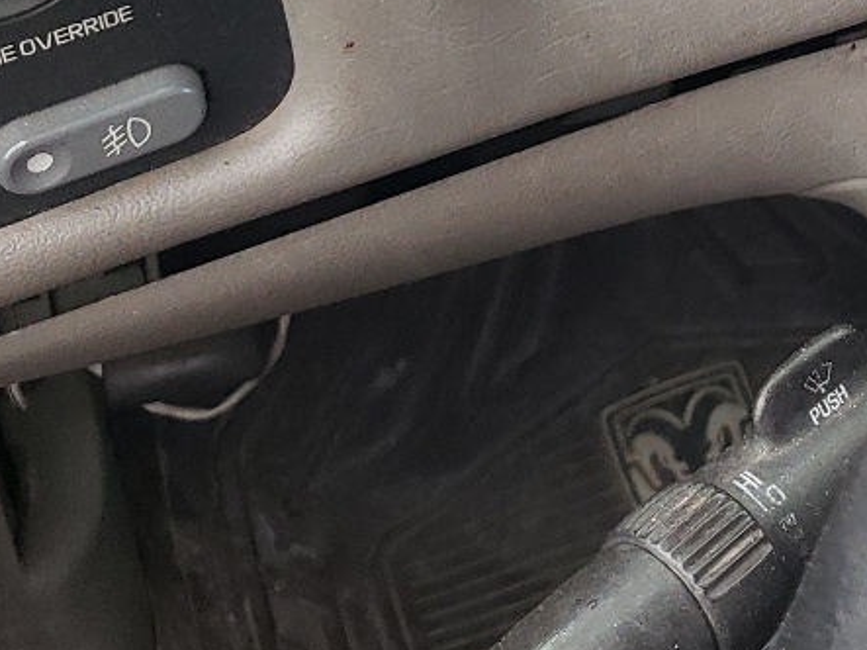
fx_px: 2354
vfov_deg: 14.6
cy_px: -329
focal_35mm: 94
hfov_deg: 18.9
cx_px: 1213
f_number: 1.5
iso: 111
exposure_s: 1/50
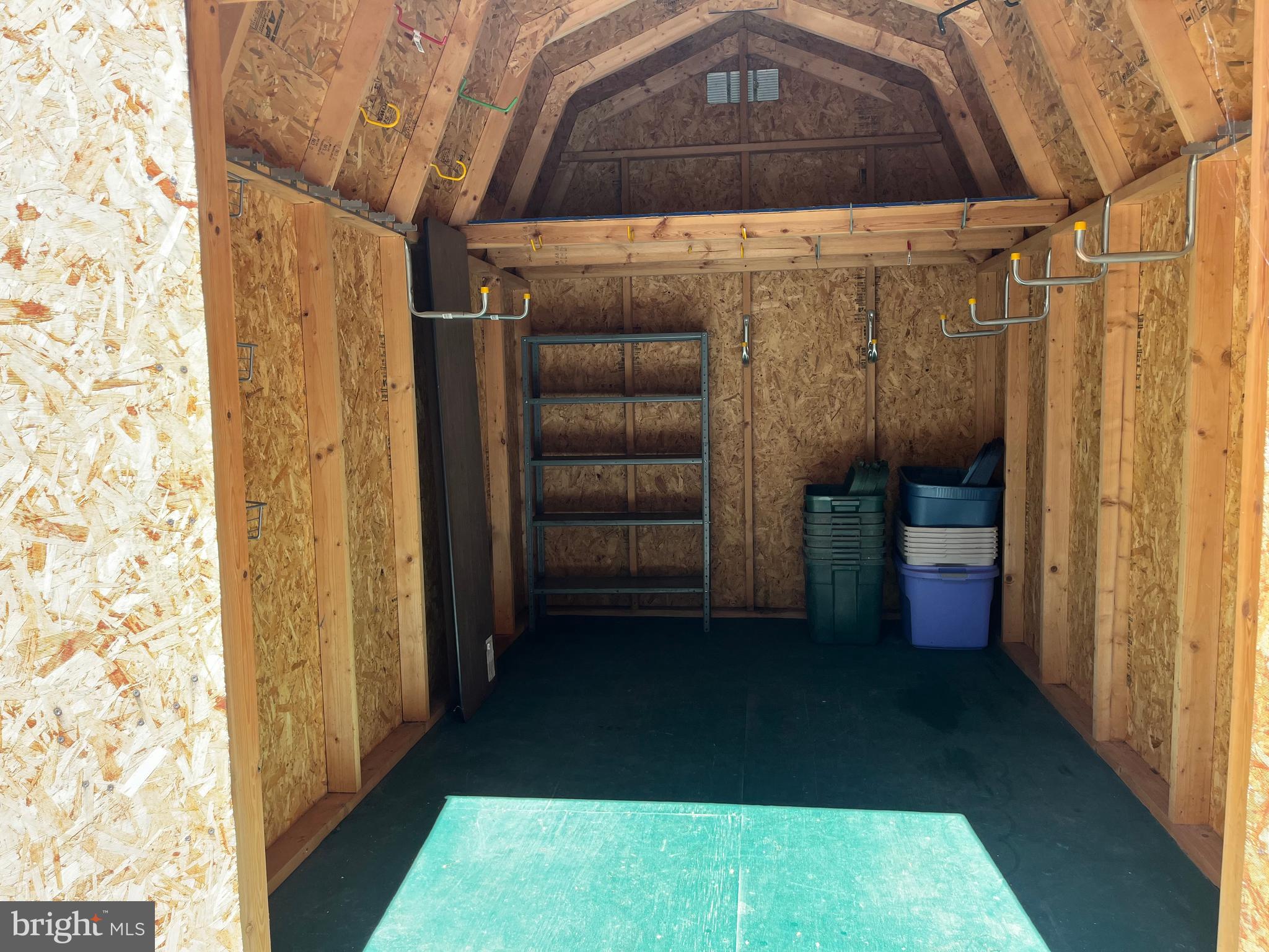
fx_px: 953
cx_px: 634
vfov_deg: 53.1
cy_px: 476
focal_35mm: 26
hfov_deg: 67.3
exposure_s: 1/269
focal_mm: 5.1
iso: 50
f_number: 1.6
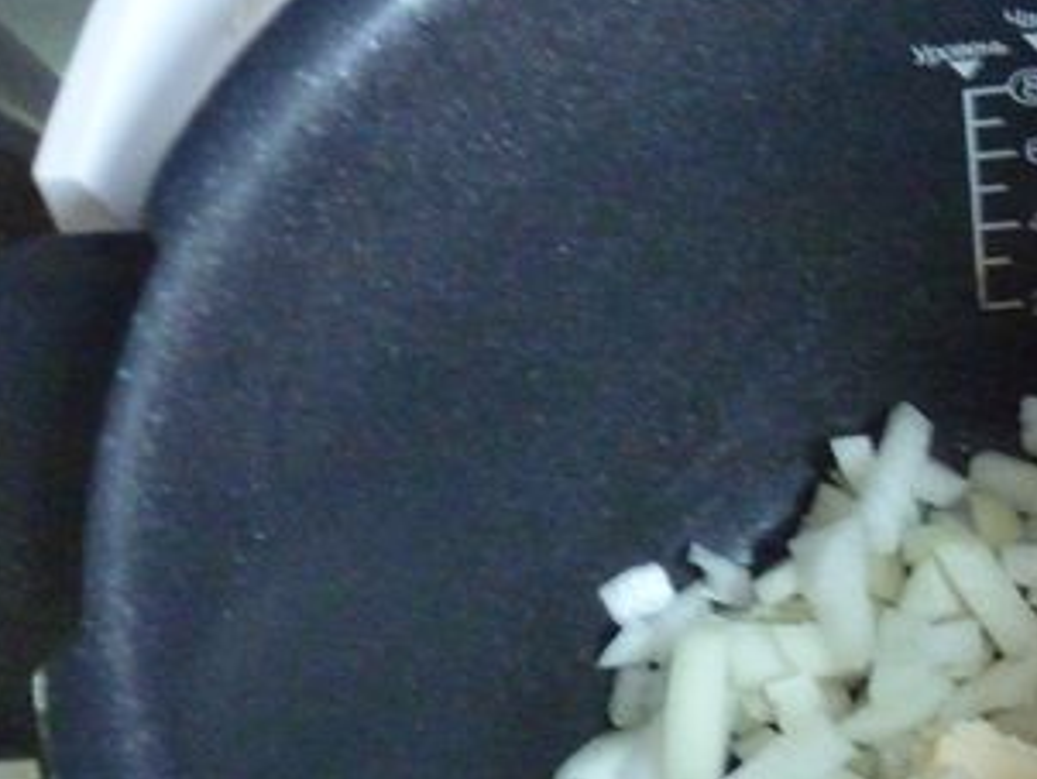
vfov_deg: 20.4
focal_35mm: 71
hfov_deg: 26.0
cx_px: 1034
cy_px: 690
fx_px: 2129
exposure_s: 1/13
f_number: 2.8
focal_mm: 5.5
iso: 800
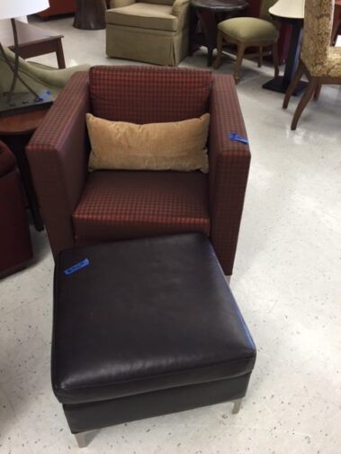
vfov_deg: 61.6
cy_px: 227
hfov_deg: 48.2
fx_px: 381
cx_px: 170
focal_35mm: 29
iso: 64
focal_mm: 4.15
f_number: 2.2
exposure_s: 1/30
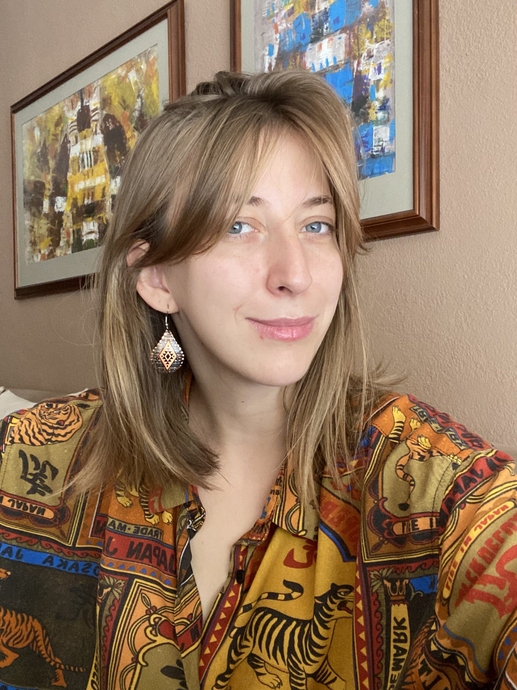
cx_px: 258
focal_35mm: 30
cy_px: 345
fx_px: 597
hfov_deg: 46.8
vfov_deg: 60.0
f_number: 2.2
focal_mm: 2.71
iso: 160
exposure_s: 1/60
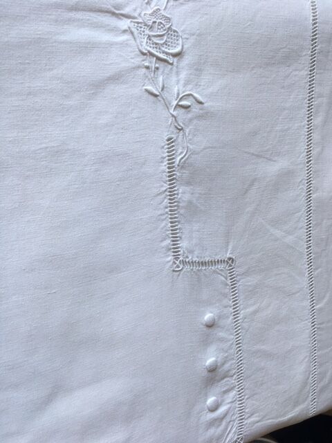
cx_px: 166
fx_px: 371
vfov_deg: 61.7
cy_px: 222
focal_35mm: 29
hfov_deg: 48.2
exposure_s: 1/100
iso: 25
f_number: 2.2
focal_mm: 4.15
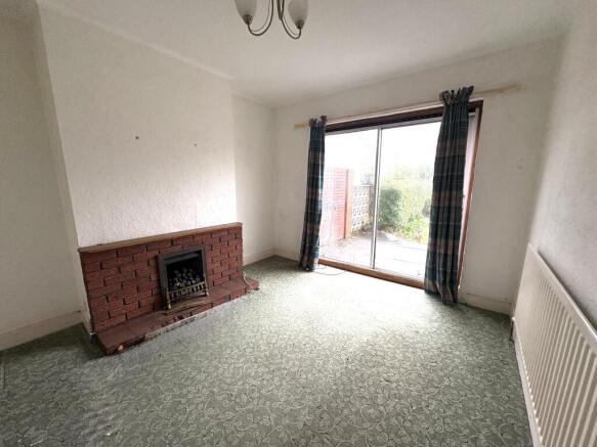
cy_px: 224
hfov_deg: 102.1
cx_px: 298
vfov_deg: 85.7
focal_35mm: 14
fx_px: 241
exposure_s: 1/99
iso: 160
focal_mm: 2.22
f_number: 2.2
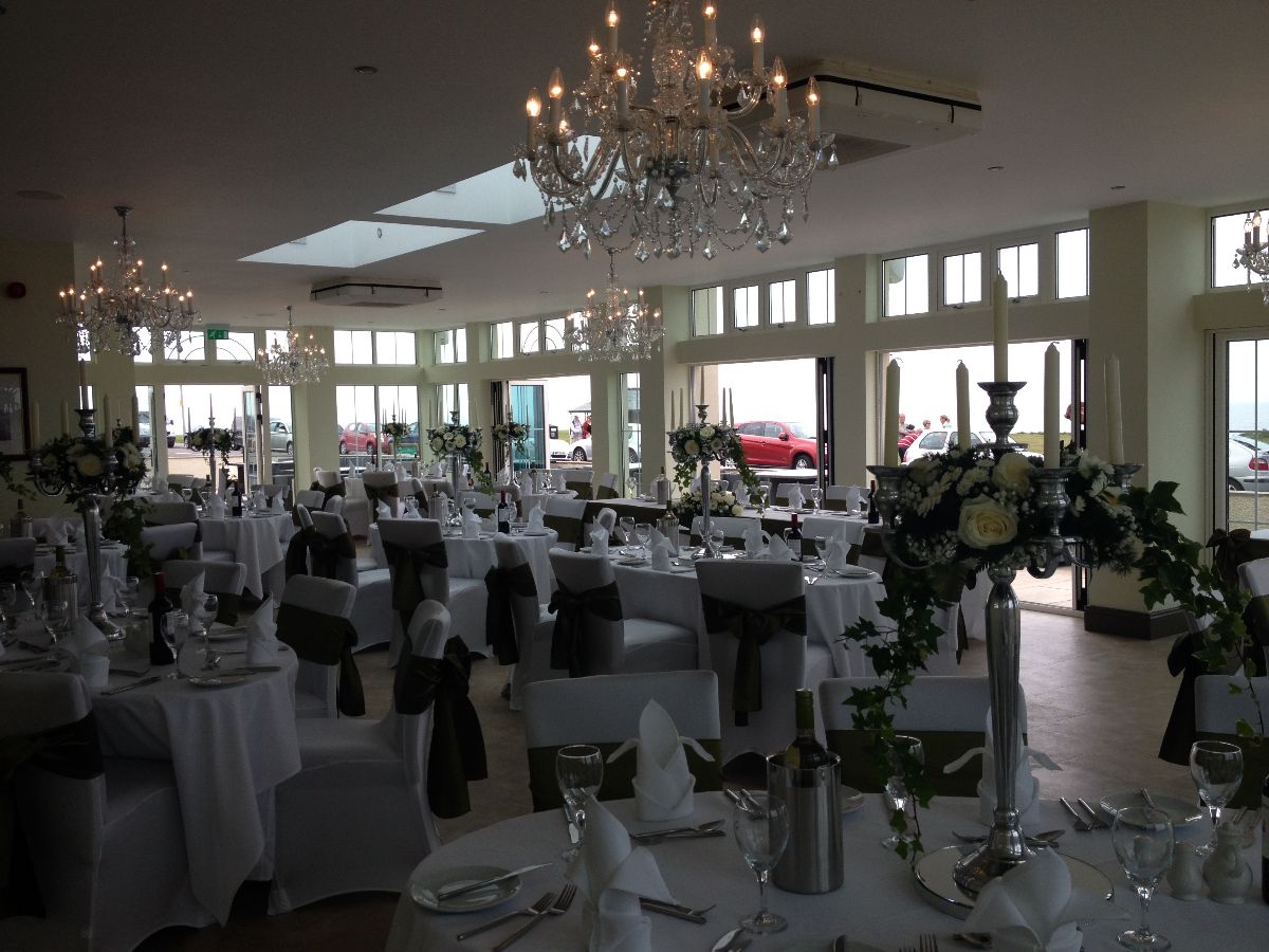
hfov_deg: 52.6
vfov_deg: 40.7
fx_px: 1283
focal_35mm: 35
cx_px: 634
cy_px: 476
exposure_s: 1/587
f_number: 2.4
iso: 50
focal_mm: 4.28
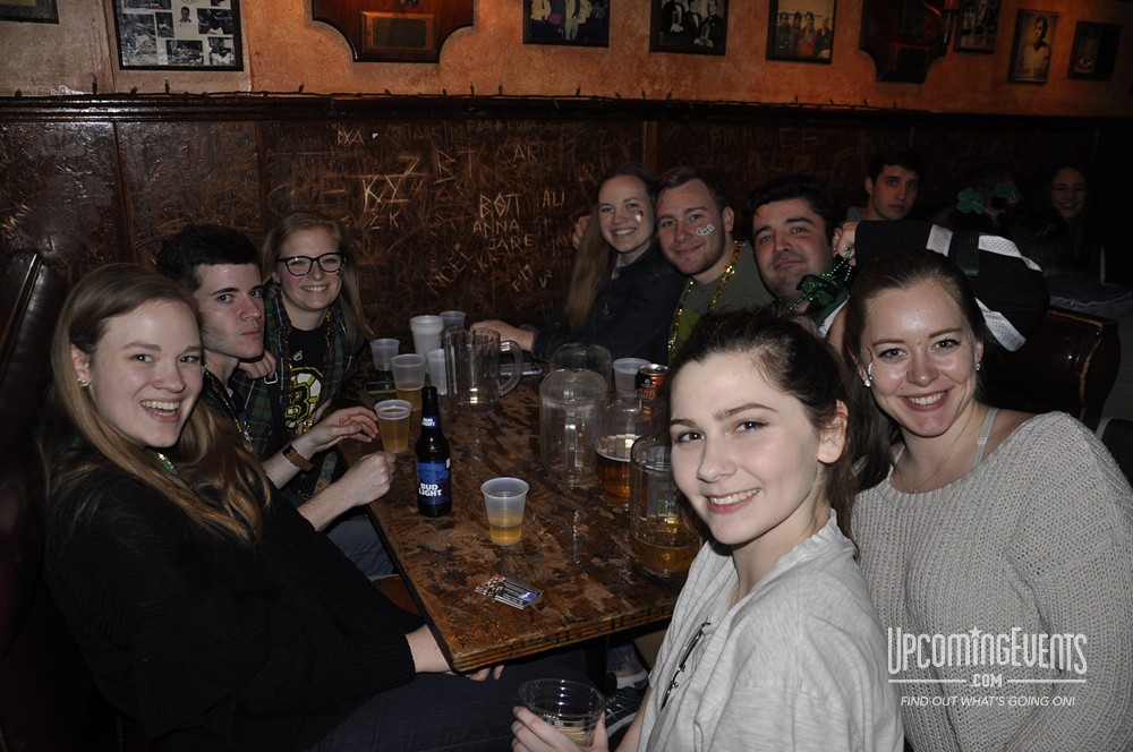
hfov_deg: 67.4
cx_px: 566
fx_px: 849
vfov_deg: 47.8
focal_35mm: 27
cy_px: 376
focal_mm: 18
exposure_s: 1/60
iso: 400
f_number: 3.5
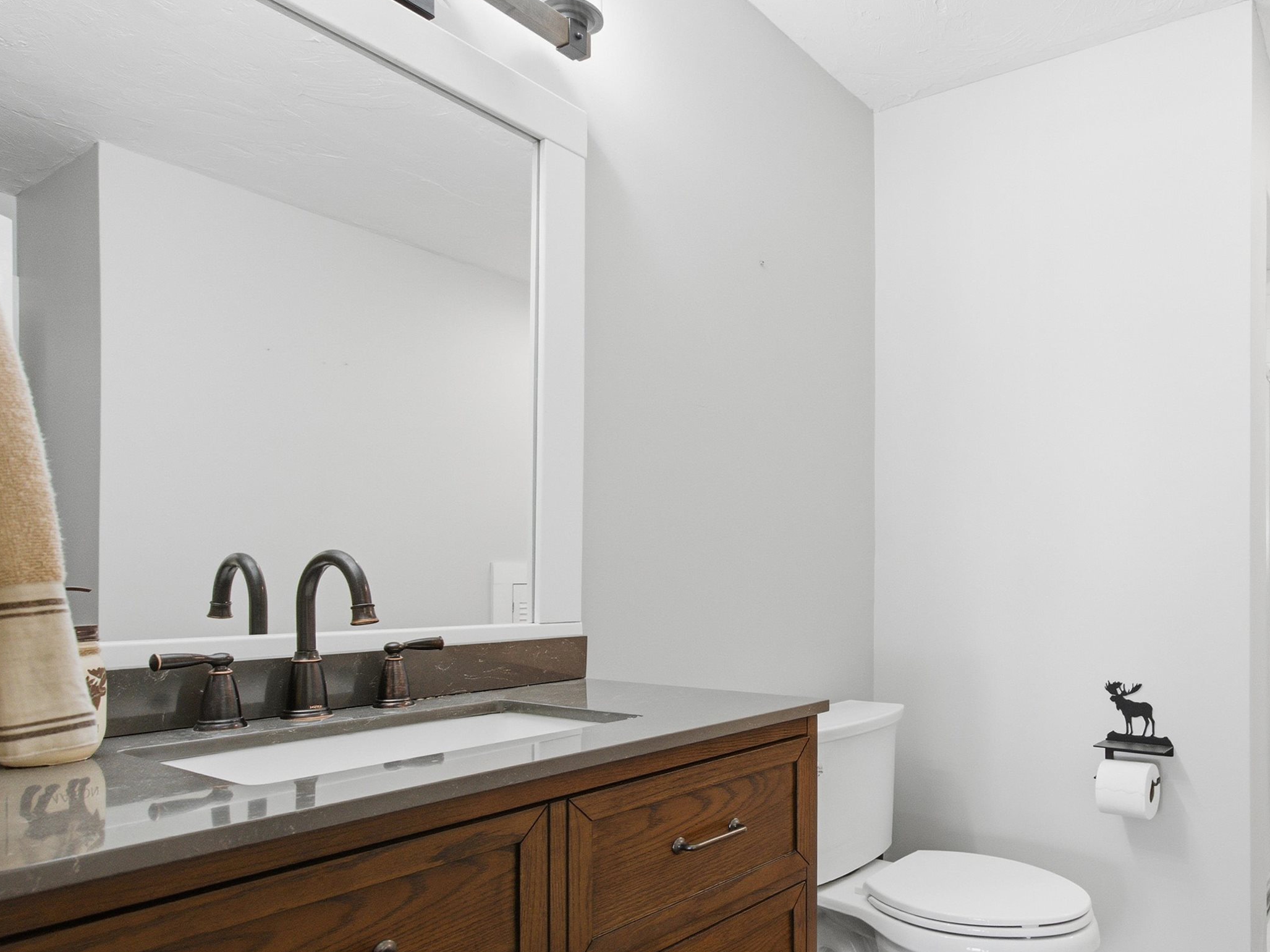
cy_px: 585
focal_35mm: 23
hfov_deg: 70.1
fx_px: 844
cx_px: 916
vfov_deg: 58.3
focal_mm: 16
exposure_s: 1/800
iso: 1250
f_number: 8
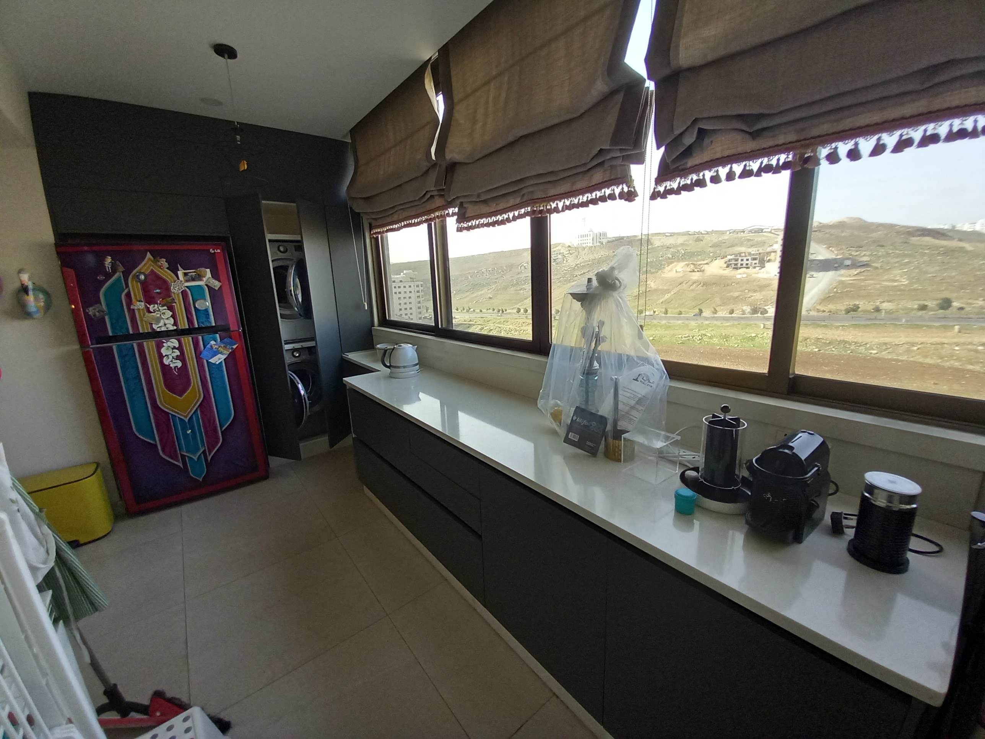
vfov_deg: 89.9
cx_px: 492
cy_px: 370
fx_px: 370
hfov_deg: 106.2
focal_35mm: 13
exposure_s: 1/100
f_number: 2.2
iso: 100
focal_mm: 1.13
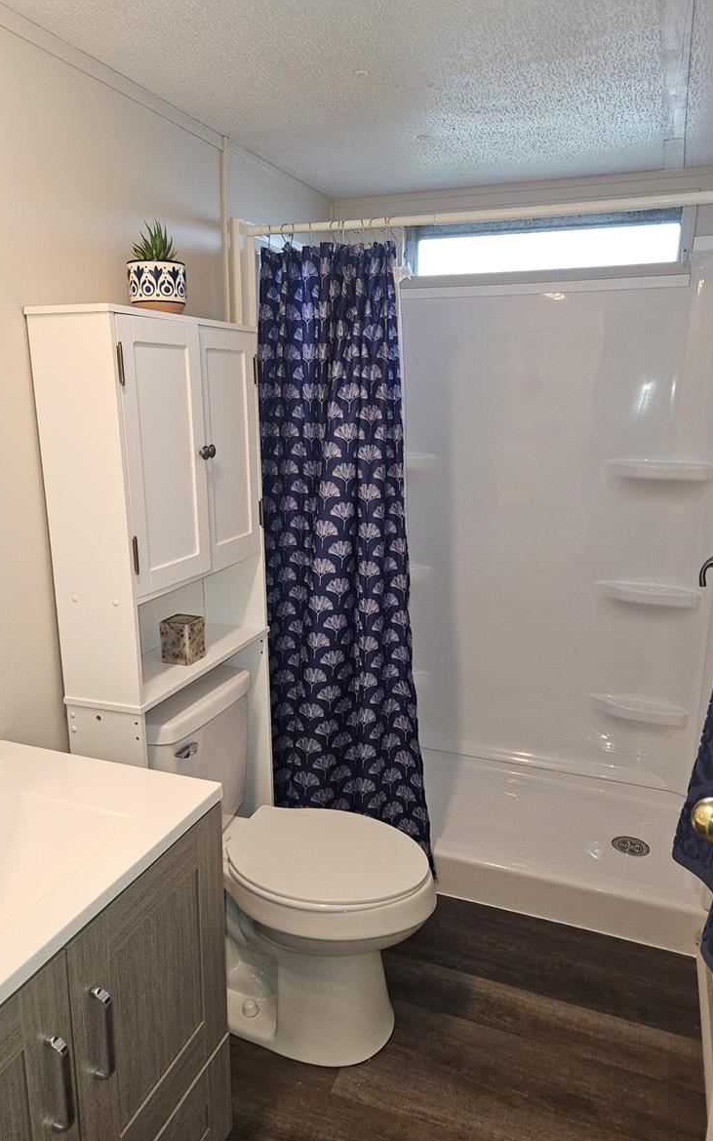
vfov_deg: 72.6
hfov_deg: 49.3
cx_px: 350
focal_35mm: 25
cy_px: 569
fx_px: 777
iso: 125
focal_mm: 5.4
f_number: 1.8
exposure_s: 1/60
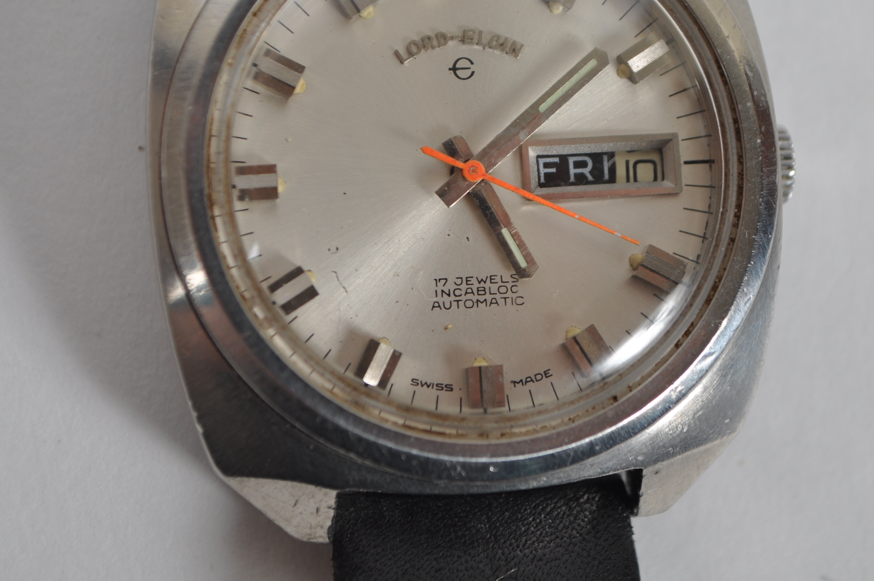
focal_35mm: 108
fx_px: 2611
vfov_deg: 12.7
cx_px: 483
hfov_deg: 19.0
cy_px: 309
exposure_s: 1/125
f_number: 9
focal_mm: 55
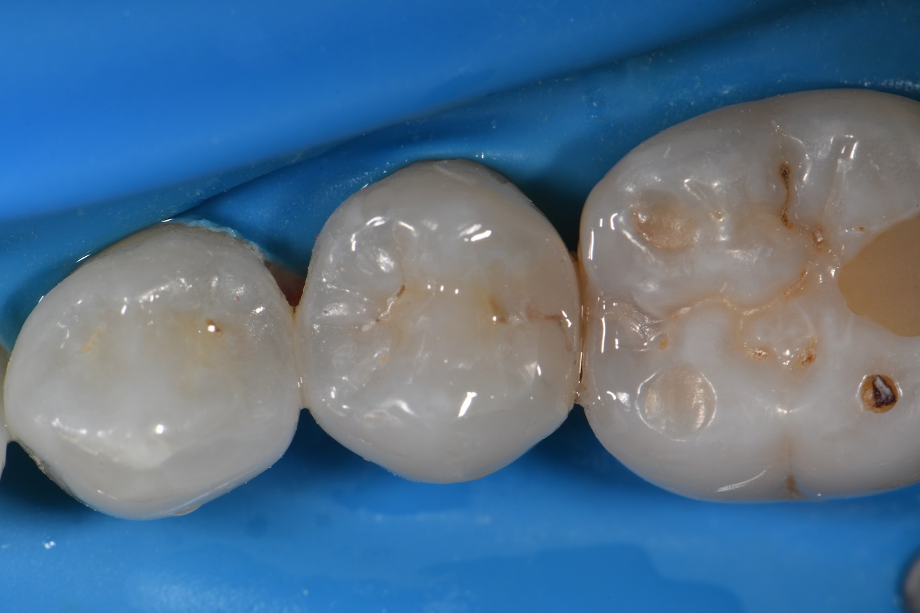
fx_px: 4010
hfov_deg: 13.1
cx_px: 460
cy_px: 306
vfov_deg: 8.7
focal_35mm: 157
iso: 200
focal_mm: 105
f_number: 32
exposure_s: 1/160
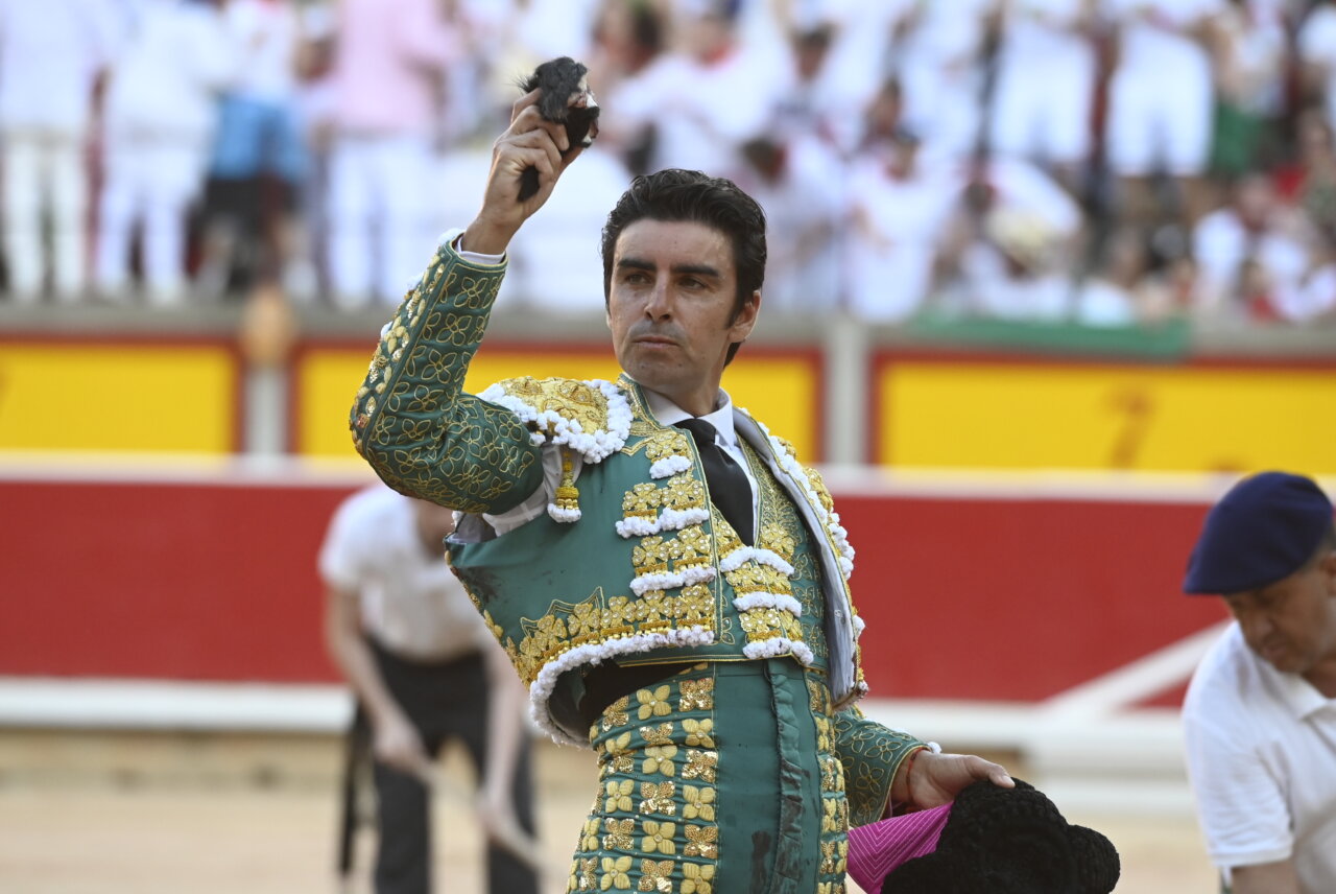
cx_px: 668
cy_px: 447
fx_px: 11143
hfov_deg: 6.9
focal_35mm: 300
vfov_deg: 4.6
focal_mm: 200
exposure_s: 1/800
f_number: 4
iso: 1000
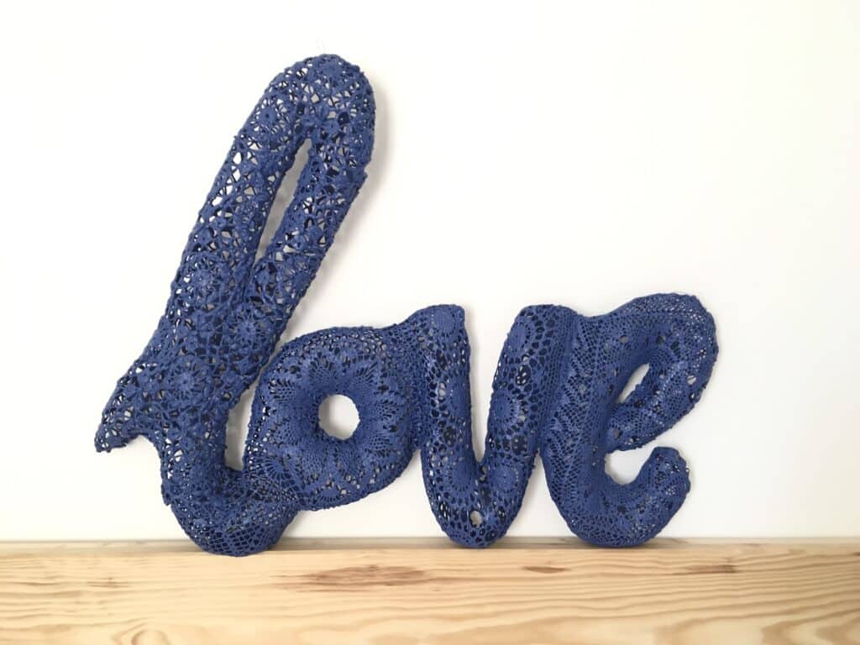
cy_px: 322
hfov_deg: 61.7
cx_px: 430
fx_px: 720
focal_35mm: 29
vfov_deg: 48.2
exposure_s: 1/20
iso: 200
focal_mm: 4.15
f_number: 2.2
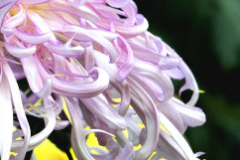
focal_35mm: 939
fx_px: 6256
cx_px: 6
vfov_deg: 1.5
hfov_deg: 2.2
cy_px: 37
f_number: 5.6
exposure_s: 1/200
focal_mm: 135.89
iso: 160
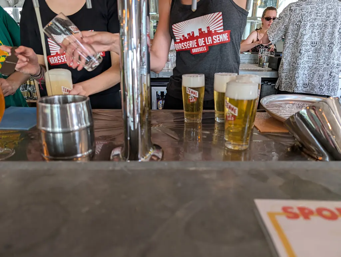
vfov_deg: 56.9
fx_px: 237
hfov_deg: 71.5
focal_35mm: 24
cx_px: 170
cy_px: 128
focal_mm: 6.9
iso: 36
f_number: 1.68
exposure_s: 1/100
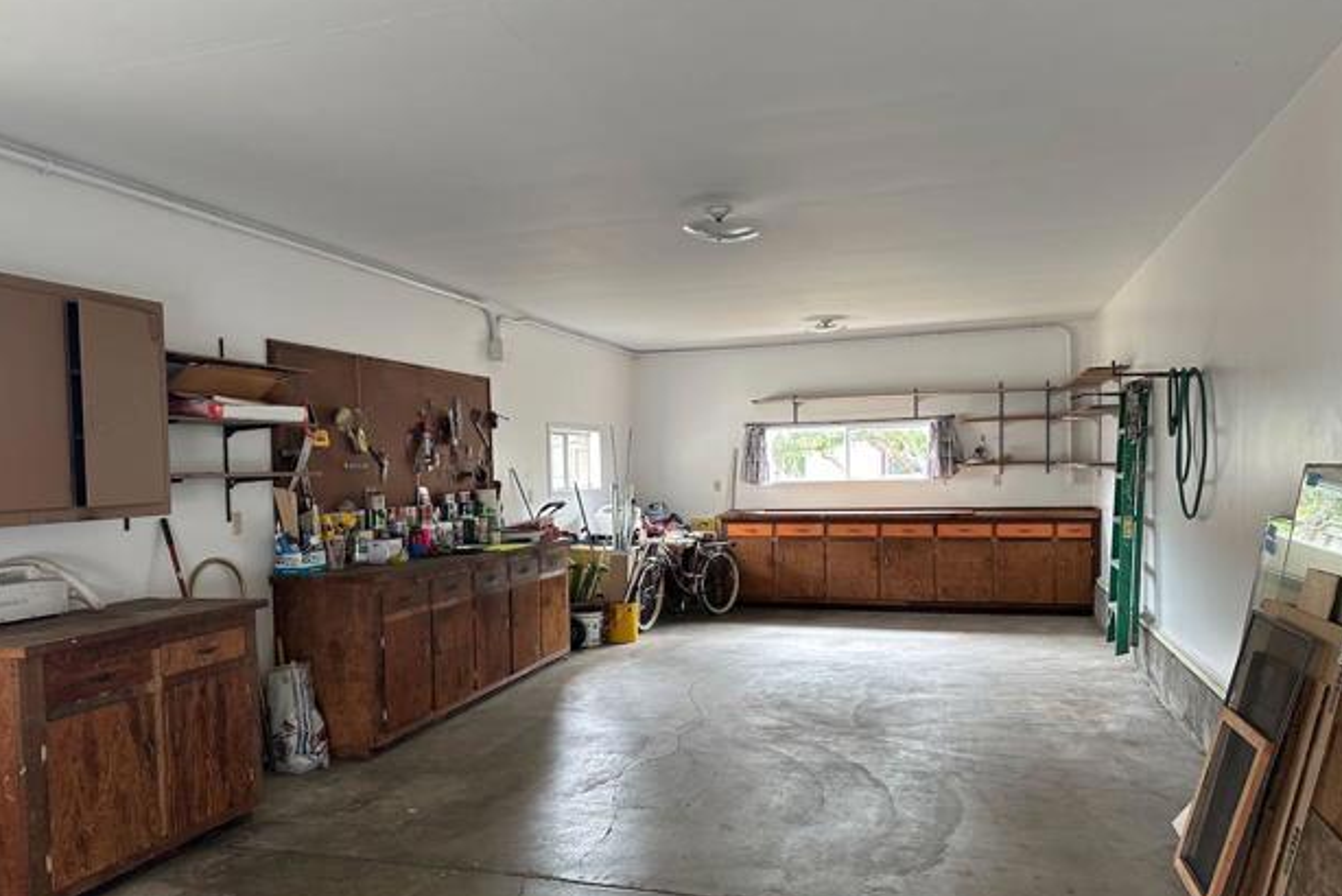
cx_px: 658
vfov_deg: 49.5
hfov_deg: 69.4
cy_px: 509
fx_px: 970
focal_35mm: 26
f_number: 1.78
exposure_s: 1/121
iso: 160
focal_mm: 6.86
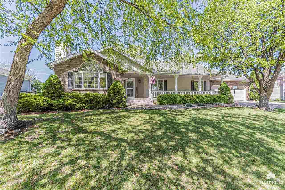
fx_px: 119
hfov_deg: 100.4
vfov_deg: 77.3
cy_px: 95
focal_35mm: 15
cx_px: 142
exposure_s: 1/100
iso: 100
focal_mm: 10
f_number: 7.1
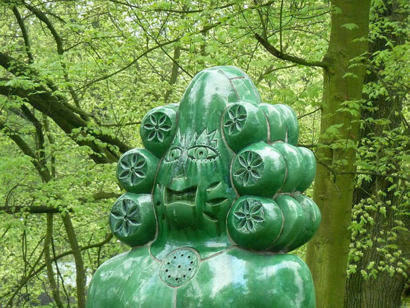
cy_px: 154
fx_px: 3553
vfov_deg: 5.0
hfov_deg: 6.6
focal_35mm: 300
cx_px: 205
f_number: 4.9
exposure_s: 1/50
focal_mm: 49.2
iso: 400
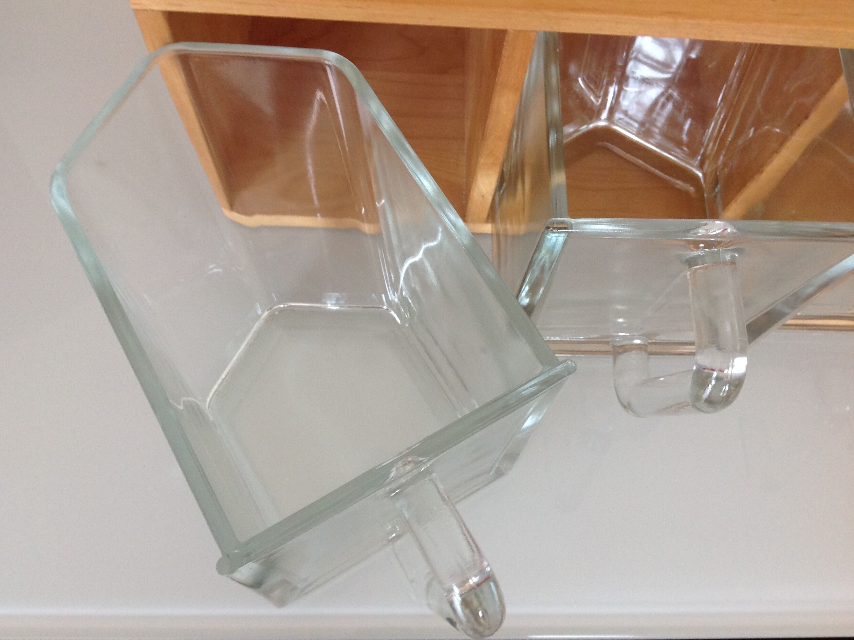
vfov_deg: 39.7
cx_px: 418
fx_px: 888
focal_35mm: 36
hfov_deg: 51.4
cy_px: 321
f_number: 2.4
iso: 160
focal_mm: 4.28
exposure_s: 1/15
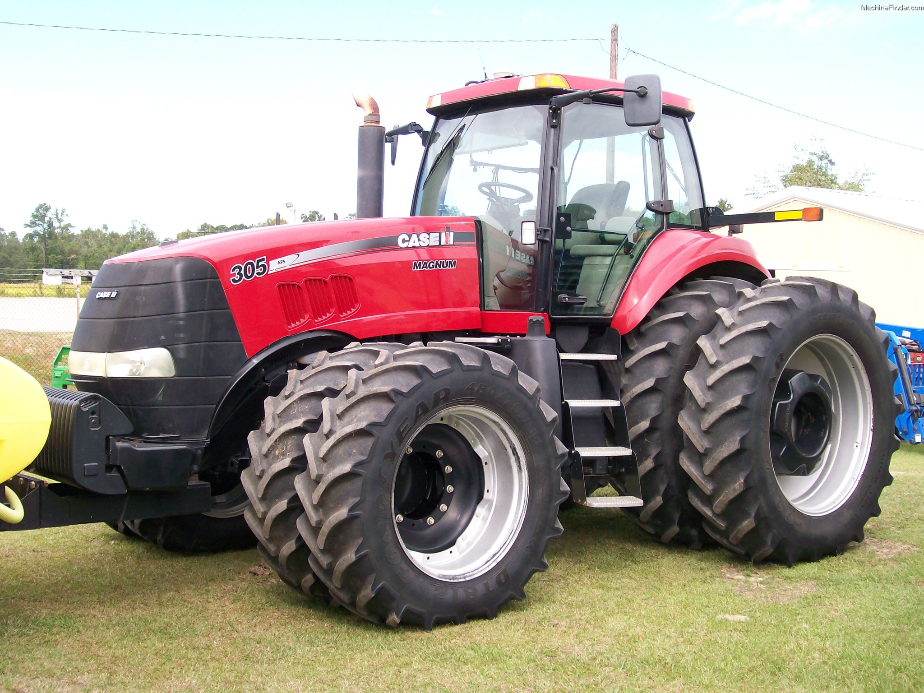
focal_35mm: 45
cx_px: 462
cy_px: 346
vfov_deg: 32.2
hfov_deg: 42.1
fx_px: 1201
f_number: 3
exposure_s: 1/323
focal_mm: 7.6
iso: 80
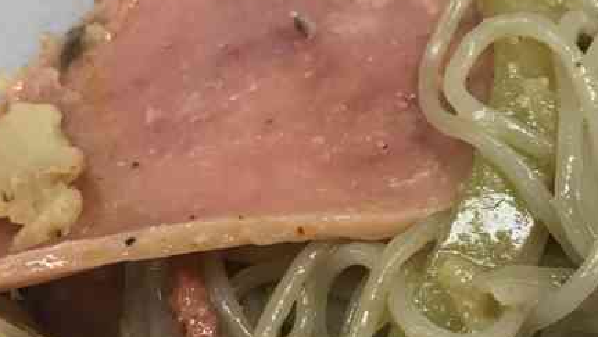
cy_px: 203
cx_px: 447
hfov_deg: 31.3
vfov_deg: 18.3
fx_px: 1047
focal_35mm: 66
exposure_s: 1/33
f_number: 1.8
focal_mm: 3.99
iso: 25
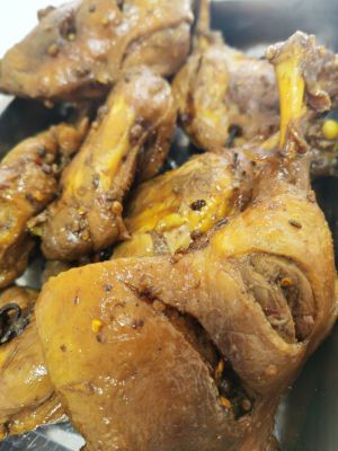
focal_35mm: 27
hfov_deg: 51.4
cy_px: 226
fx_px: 352
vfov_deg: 65.3
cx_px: 169
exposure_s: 1/50
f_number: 1.8
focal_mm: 5.58
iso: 125
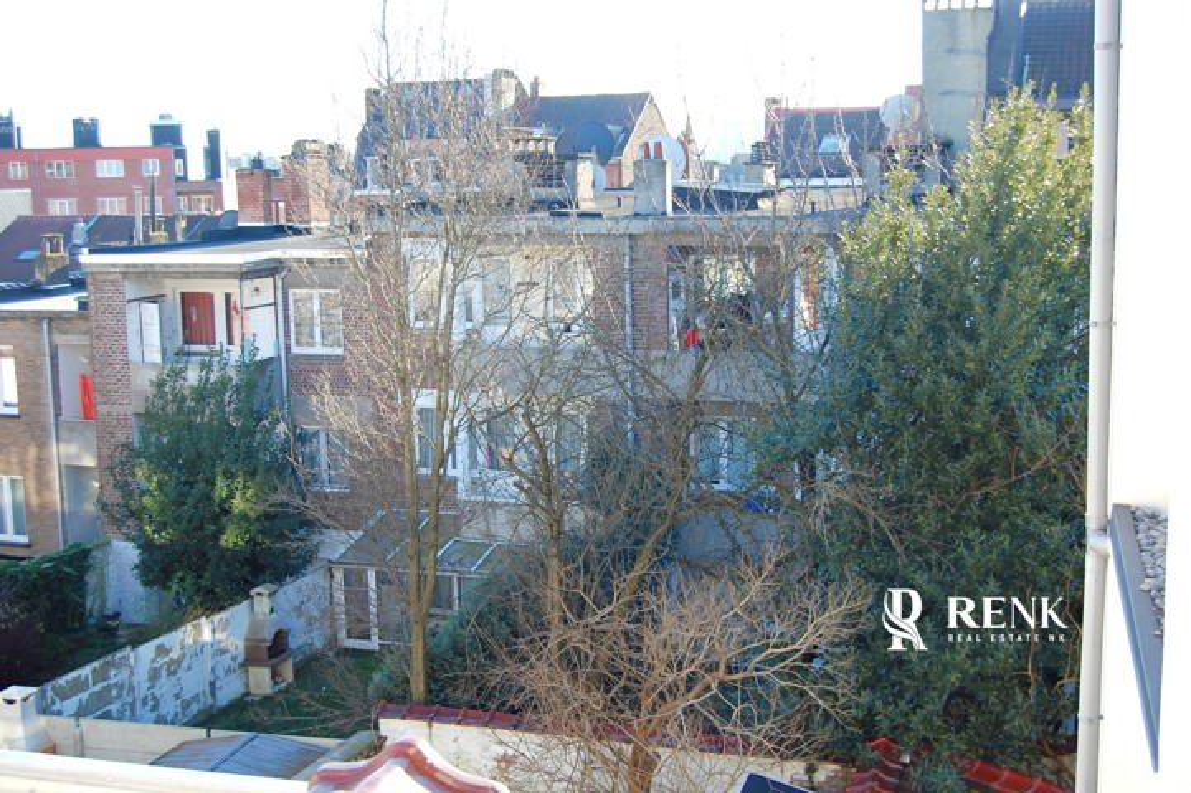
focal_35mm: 45
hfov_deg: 43.6
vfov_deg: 29.8
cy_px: 396
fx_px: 1488
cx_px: 596
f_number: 5.6
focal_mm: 30
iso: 200
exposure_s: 1/125
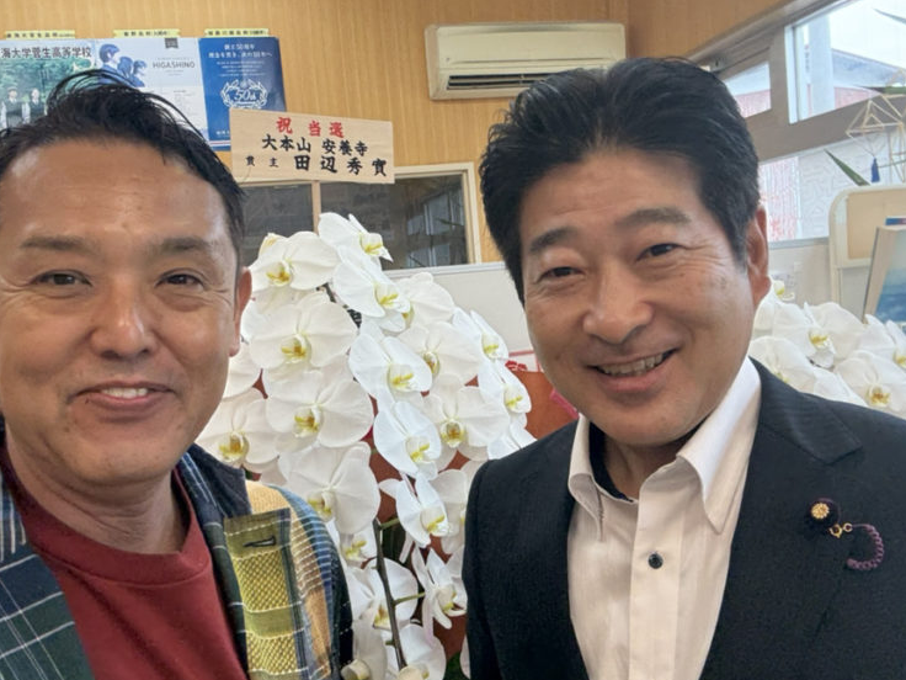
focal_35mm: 32
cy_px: 324
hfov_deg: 56.8
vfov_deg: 44.1
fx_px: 838
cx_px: 439
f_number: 1.9
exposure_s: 1/100
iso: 160
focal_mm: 2.69
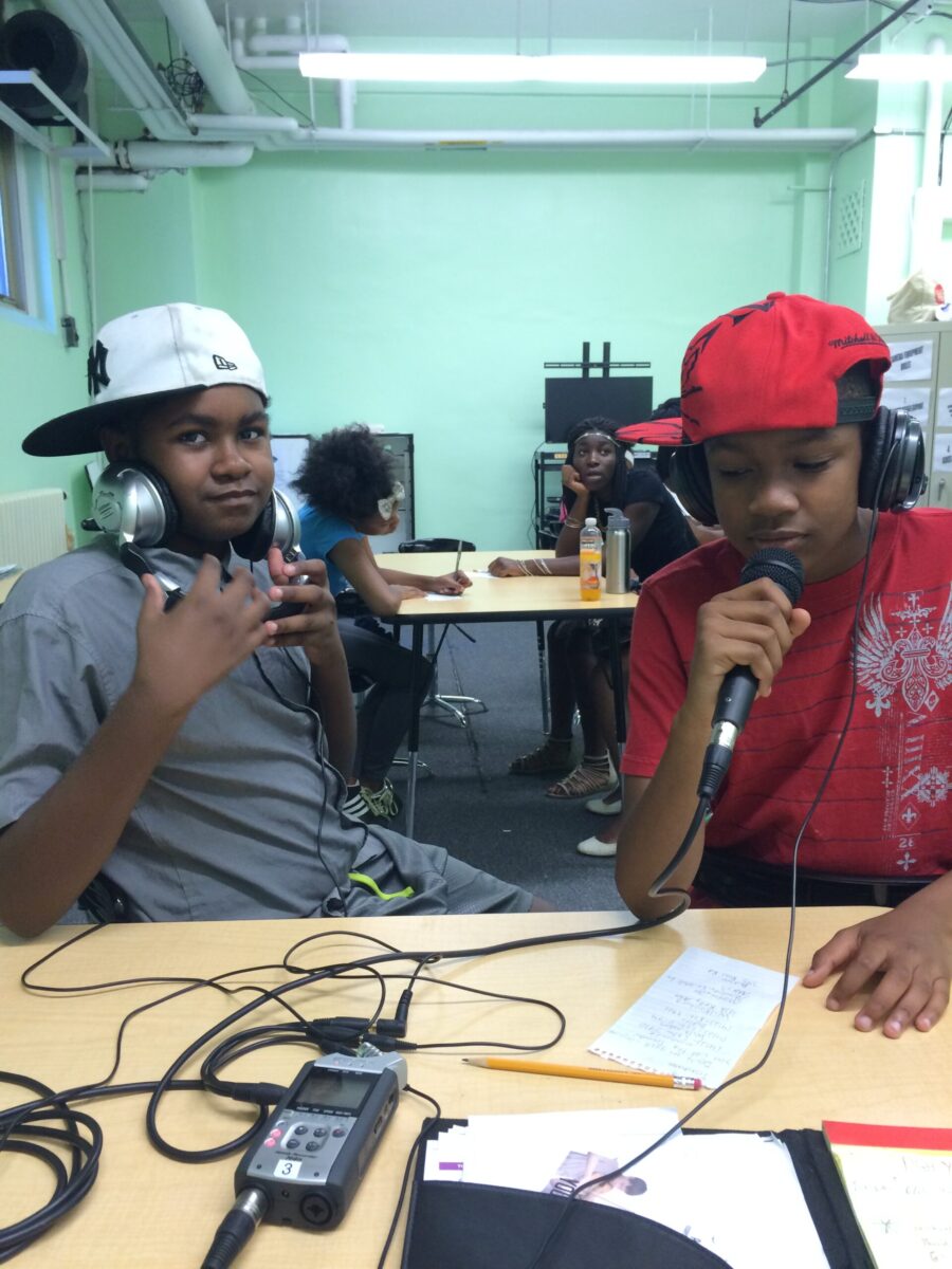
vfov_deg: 61.7
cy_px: 634
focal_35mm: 29
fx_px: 1063
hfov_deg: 48.2
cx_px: 476
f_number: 2.2
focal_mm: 4.15
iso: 125
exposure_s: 1/30
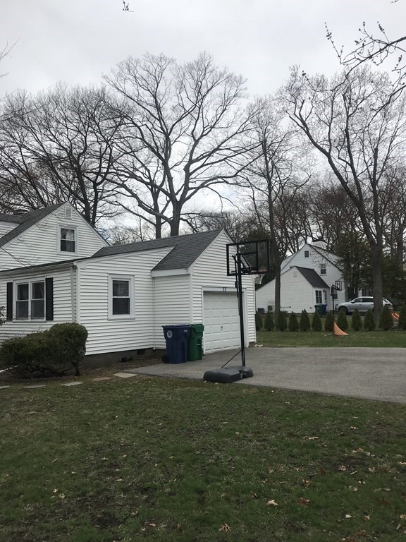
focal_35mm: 28
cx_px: 203
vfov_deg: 63.4
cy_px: 271
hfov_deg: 49.7
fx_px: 438
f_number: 1.8
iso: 20
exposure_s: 1/3096
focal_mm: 3.99
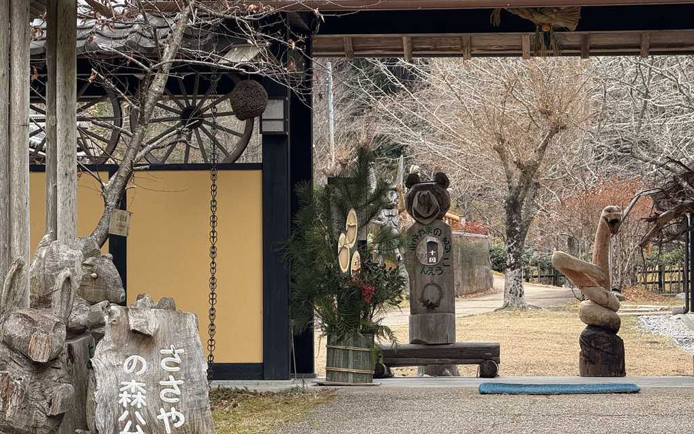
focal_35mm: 128
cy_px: 250
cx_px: 348
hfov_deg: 16.3
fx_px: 2421
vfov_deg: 10.2
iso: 80
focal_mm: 15.66
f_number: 2.8
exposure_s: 1/99
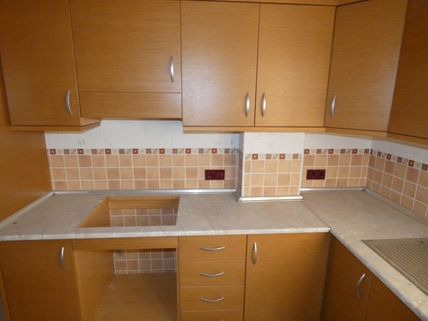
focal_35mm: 20
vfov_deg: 65.9
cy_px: 160
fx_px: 247
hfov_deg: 81.8
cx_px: 214
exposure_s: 1/60
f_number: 2.8
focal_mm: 3.6
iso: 800
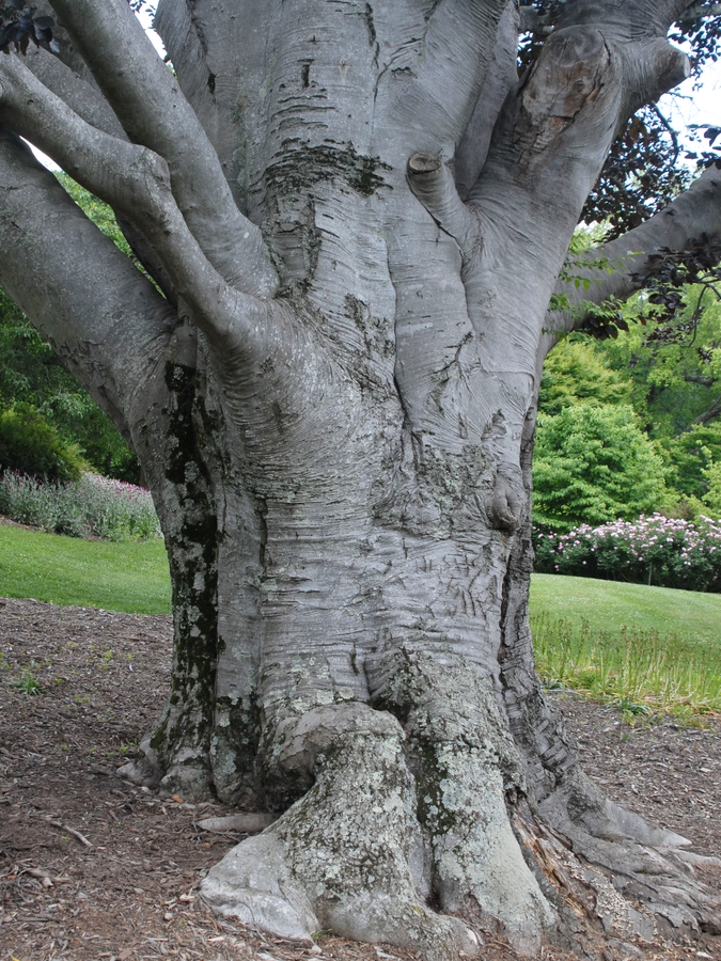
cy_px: 475
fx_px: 1277
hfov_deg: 31.5
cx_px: 362
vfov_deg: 41.2
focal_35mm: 46
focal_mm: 28
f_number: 7.1
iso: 400
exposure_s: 1/180
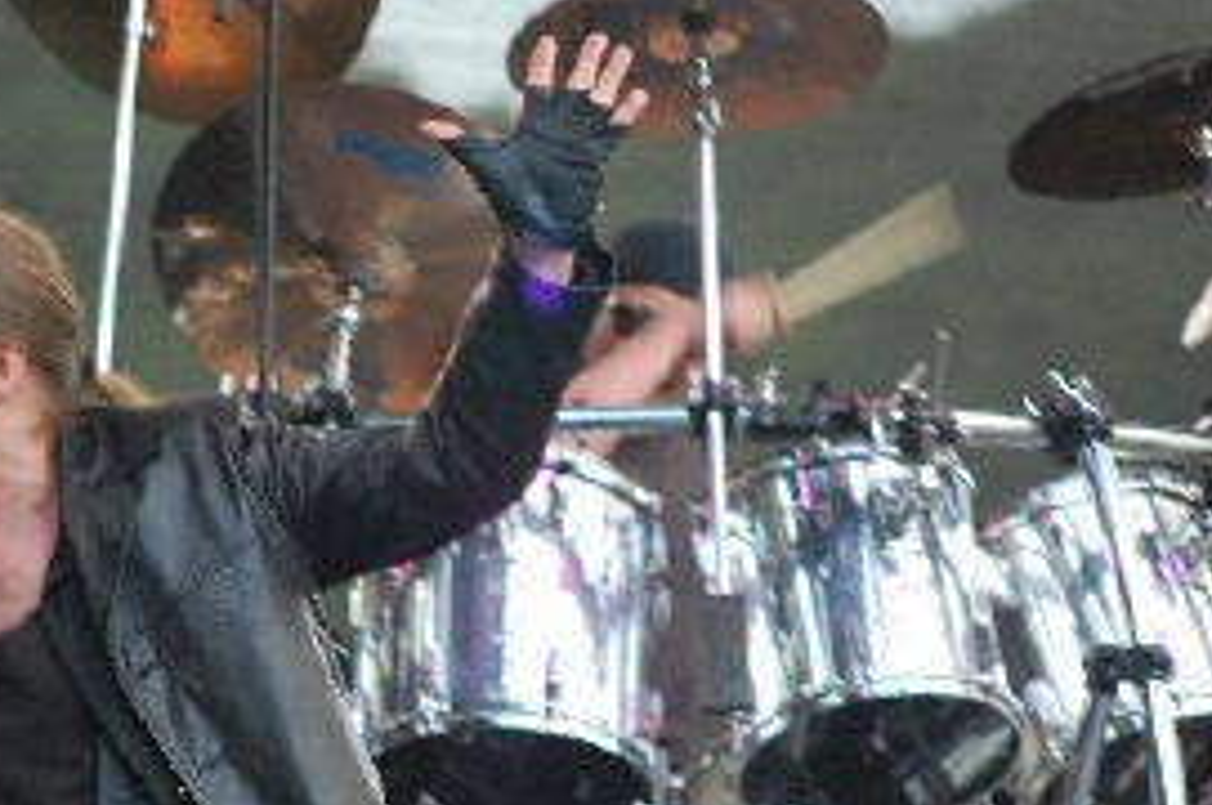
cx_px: 537
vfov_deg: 4.3
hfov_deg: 6.4
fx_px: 10785
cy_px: 438
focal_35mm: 321
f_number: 4.8
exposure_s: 1/60
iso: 800
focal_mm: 145
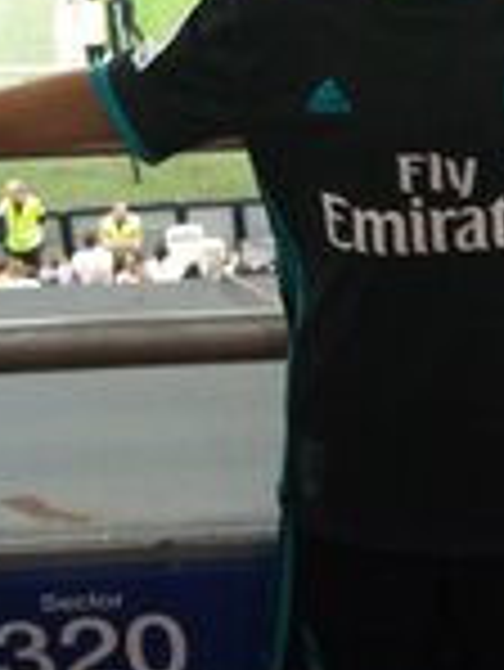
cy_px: 148
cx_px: 378
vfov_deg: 21.5
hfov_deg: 16.4
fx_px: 1745
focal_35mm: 90
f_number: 1.9
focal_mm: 3.7
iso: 160
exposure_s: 1/33
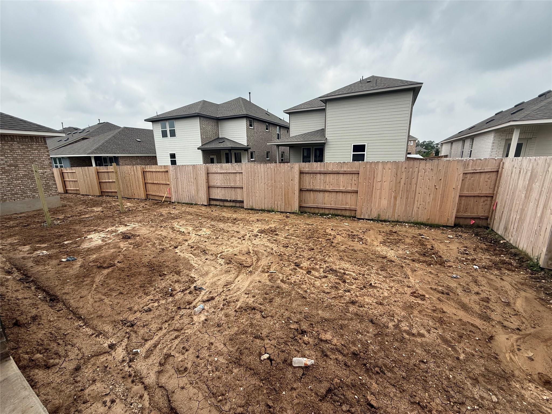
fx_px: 223
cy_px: 207
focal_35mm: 14
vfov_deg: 85.7
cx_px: 276
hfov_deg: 102.1
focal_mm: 2.22
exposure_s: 1/1068
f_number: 2.2
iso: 50
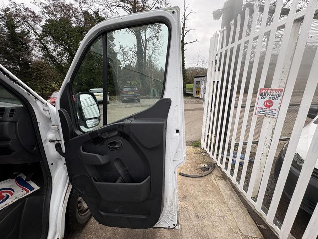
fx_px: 129
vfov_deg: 85.7
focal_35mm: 14
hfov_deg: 102.1
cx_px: 159
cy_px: 120
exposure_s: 1/488
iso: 40
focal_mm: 2.22
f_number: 2.2
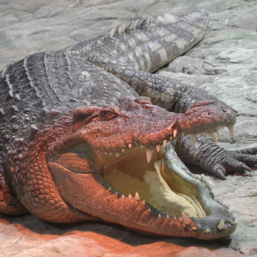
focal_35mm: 132
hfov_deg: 13.2
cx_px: 83
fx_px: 1109
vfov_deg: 13.2
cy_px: 121
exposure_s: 1/8
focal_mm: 16.3
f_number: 4.4
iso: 200
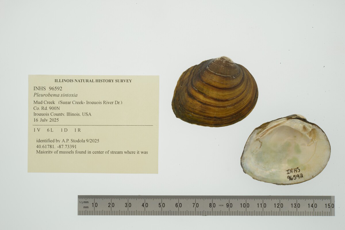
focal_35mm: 60
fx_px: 575
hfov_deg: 33.4
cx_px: 172
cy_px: 115
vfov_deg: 22.6
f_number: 32
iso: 100
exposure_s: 1/10
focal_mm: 60
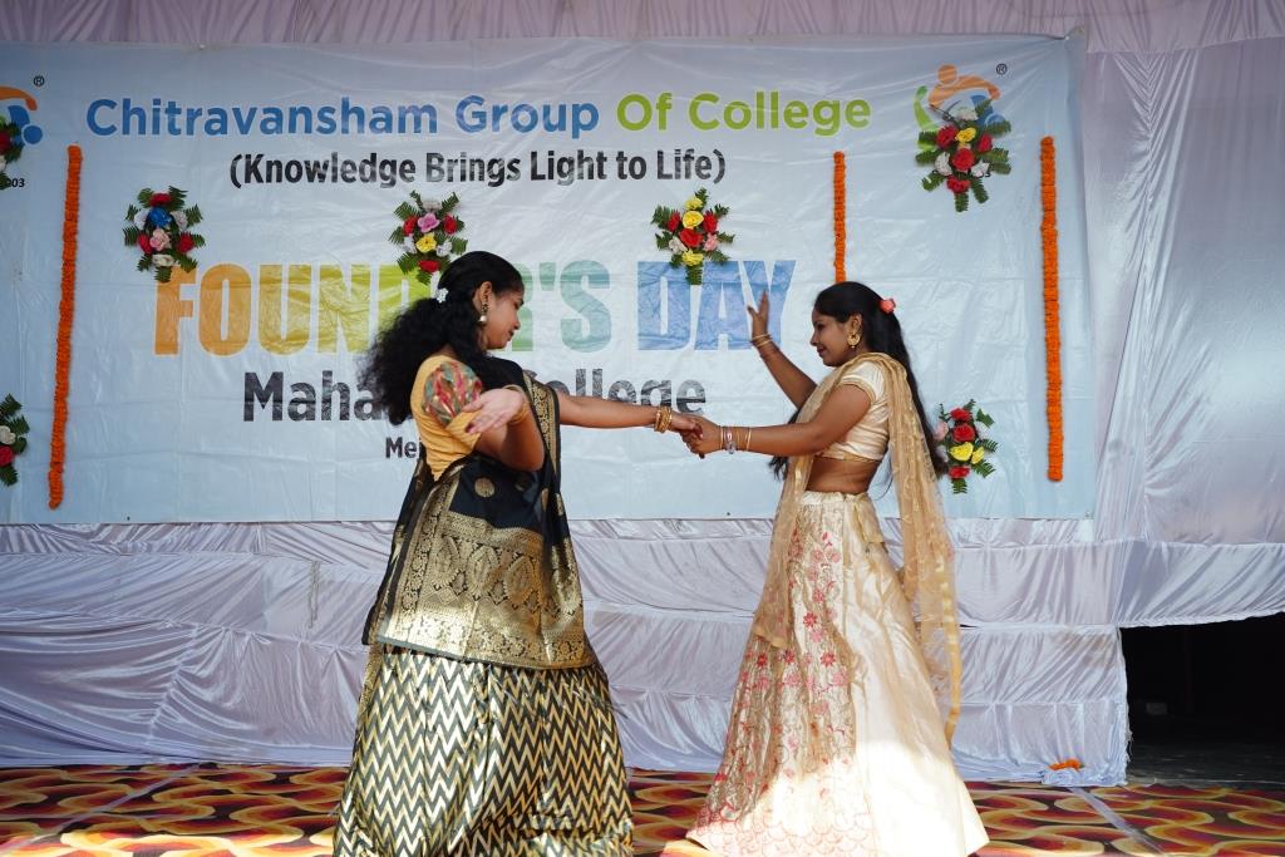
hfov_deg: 49.5
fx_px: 1392
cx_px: 642
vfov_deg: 34.2
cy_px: 428
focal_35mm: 39
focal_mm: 39
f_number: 6.3
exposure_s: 1/160
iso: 250
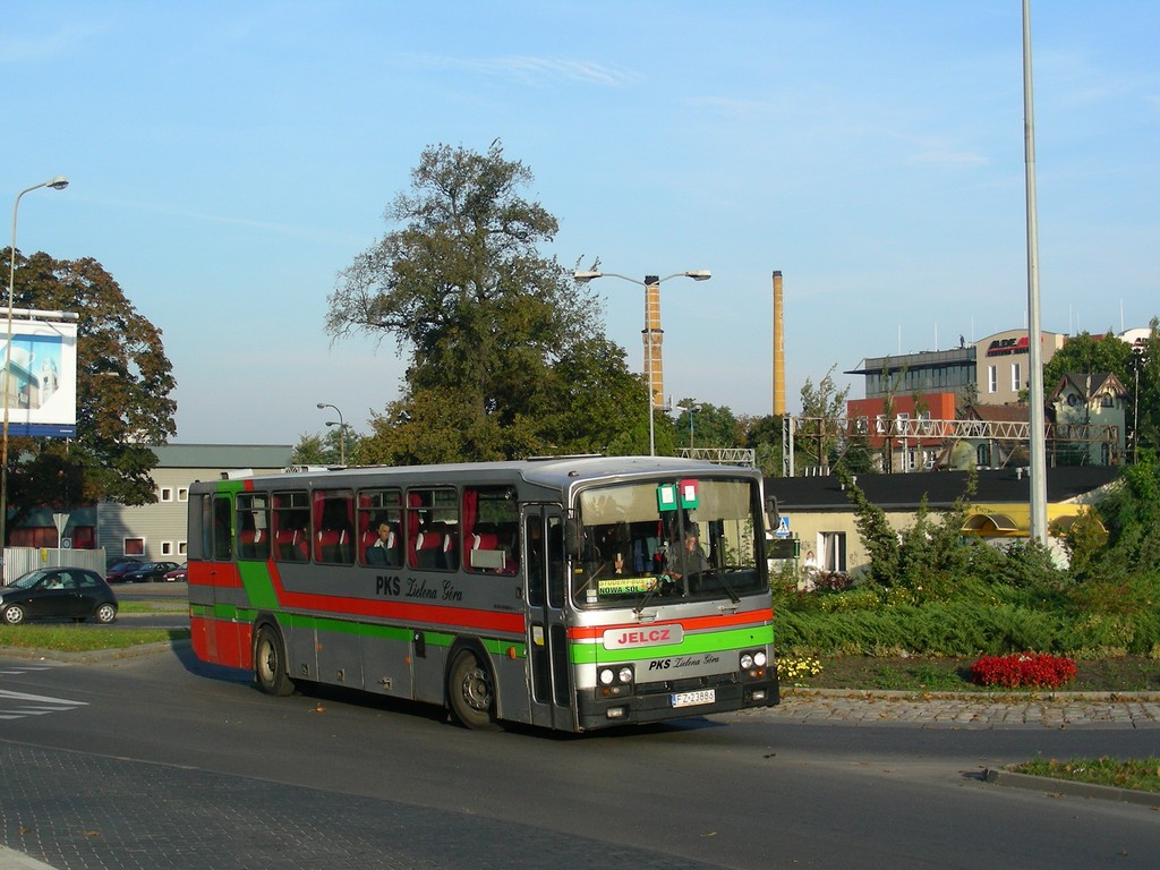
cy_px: 435
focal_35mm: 58
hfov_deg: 33.2
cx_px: 580
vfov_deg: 25.2
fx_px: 1944
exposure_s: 1/442
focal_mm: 9.7
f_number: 4
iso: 50
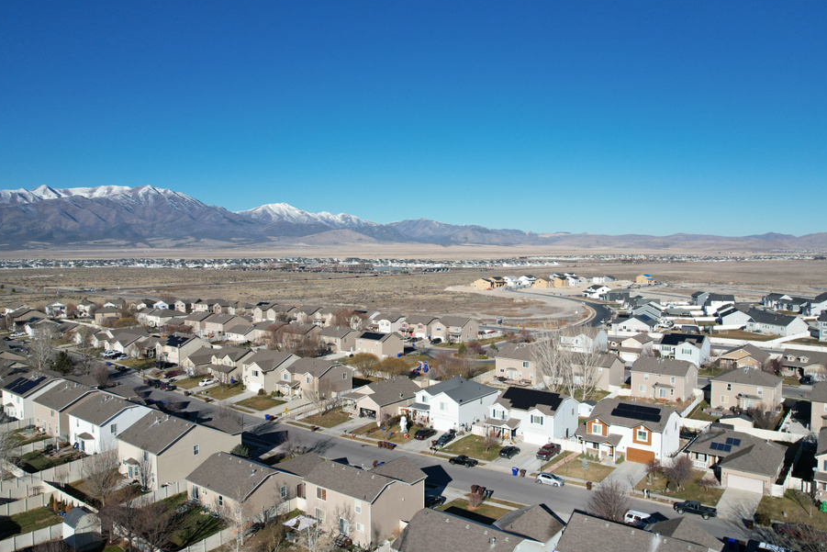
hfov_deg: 71.5
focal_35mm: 25
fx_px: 574
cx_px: 428
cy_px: 285
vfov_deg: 51.3
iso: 120
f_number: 2.8
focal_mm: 8.38
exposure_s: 1/2500
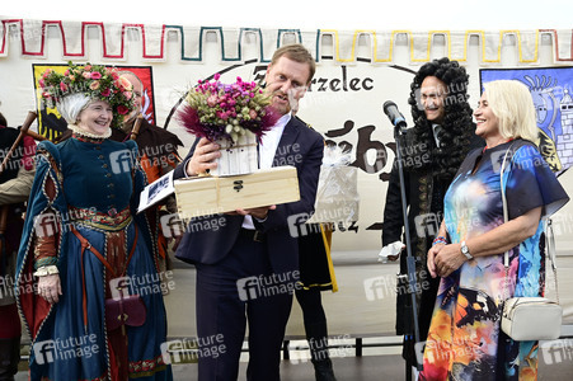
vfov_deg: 47.1
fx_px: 437
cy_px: 190
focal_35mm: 28
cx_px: 286
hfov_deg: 66.5
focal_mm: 27.5
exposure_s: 1/400
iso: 400
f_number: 4
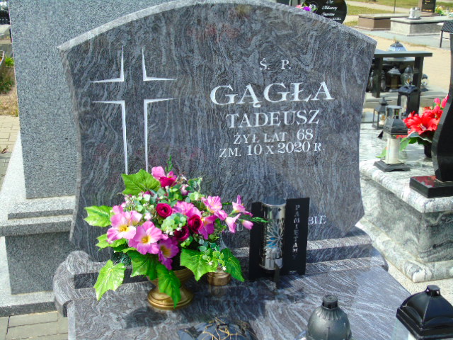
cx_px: 226
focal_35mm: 46
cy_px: 170
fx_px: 602
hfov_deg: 41.2
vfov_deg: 31.5
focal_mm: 8.2
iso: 80
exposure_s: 1/400
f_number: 4.1
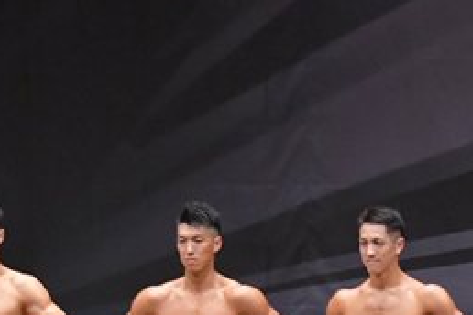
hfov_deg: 5.1
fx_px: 5334
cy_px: 370
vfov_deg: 3.4
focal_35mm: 406
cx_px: 318
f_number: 5.6
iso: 8000
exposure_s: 1/400
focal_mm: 90
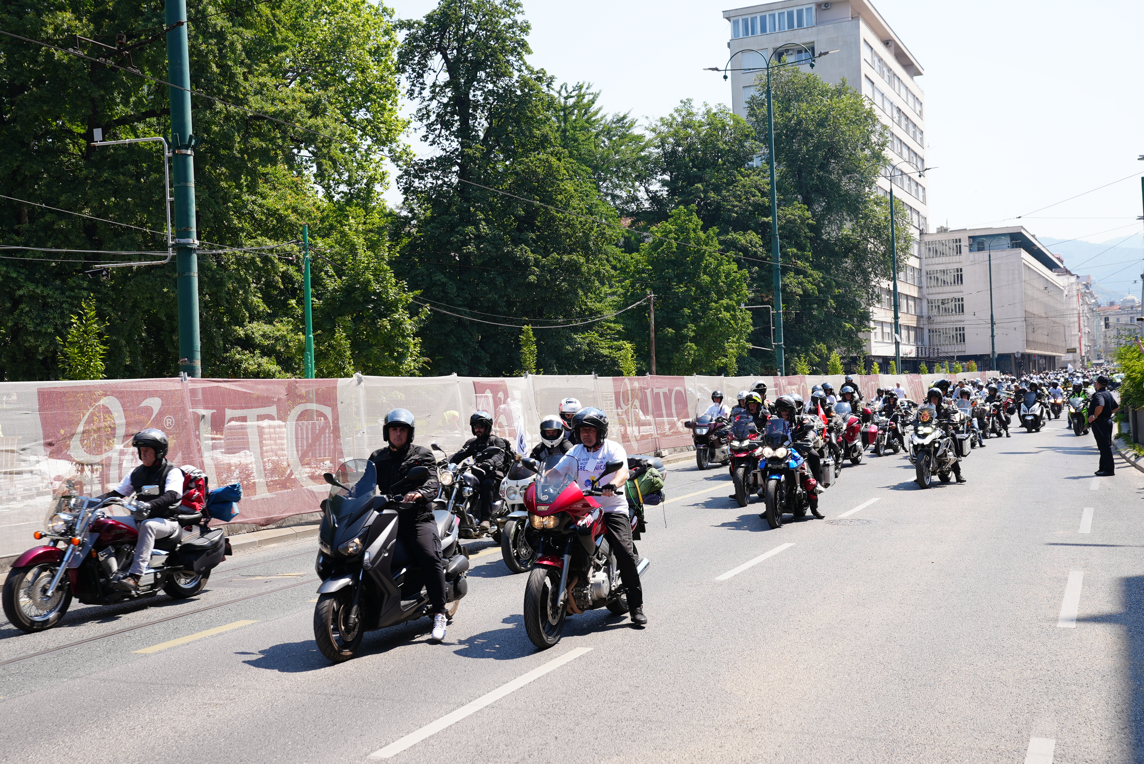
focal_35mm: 40
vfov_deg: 33.4
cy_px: 382
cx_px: 572
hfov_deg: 48.4
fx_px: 1272
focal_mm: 40
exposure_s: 1/250
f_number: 5
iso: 80
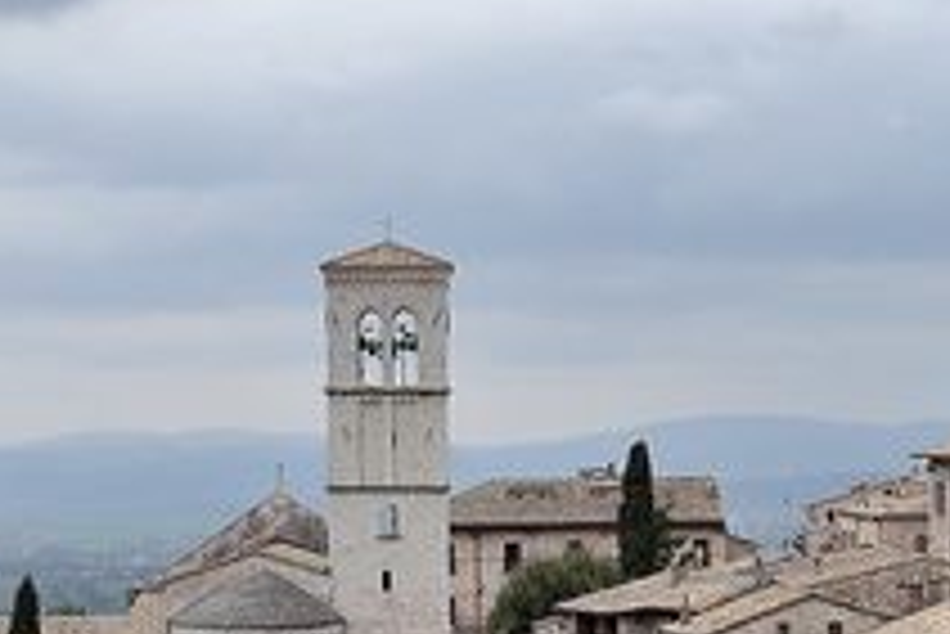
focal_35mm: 111
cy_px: 571
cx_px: 257
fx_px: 2931
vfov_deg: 12.3
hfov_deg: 18.3
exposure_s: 1/160
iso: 100
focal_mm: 26
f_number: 6.3
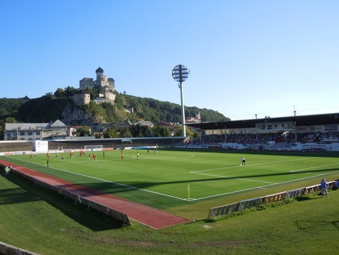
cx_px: 170
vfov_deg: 46.8
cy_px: 128
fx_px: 294
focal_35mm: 30
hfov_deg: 60.0
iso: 100
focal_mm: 5.4
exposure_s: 1/640
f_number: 3.5
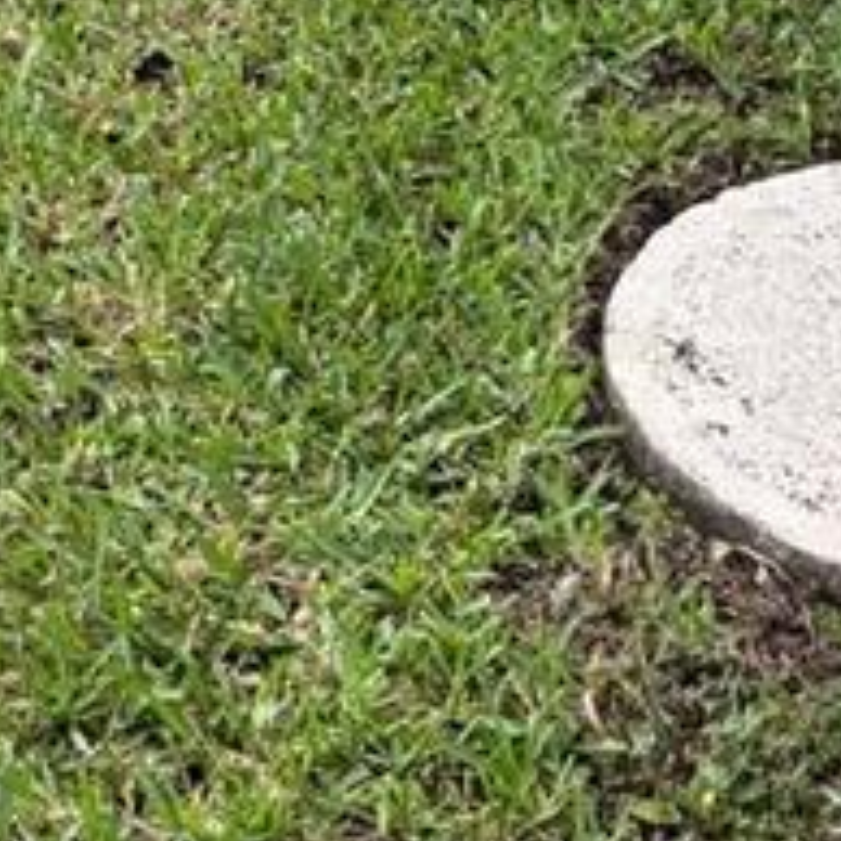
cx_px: -13
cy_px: -1327
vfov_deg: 10.3
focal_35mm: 142
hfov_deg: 12.2
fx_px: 3903
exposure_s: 1/384
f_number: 1.6
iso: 50
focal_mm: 5.96
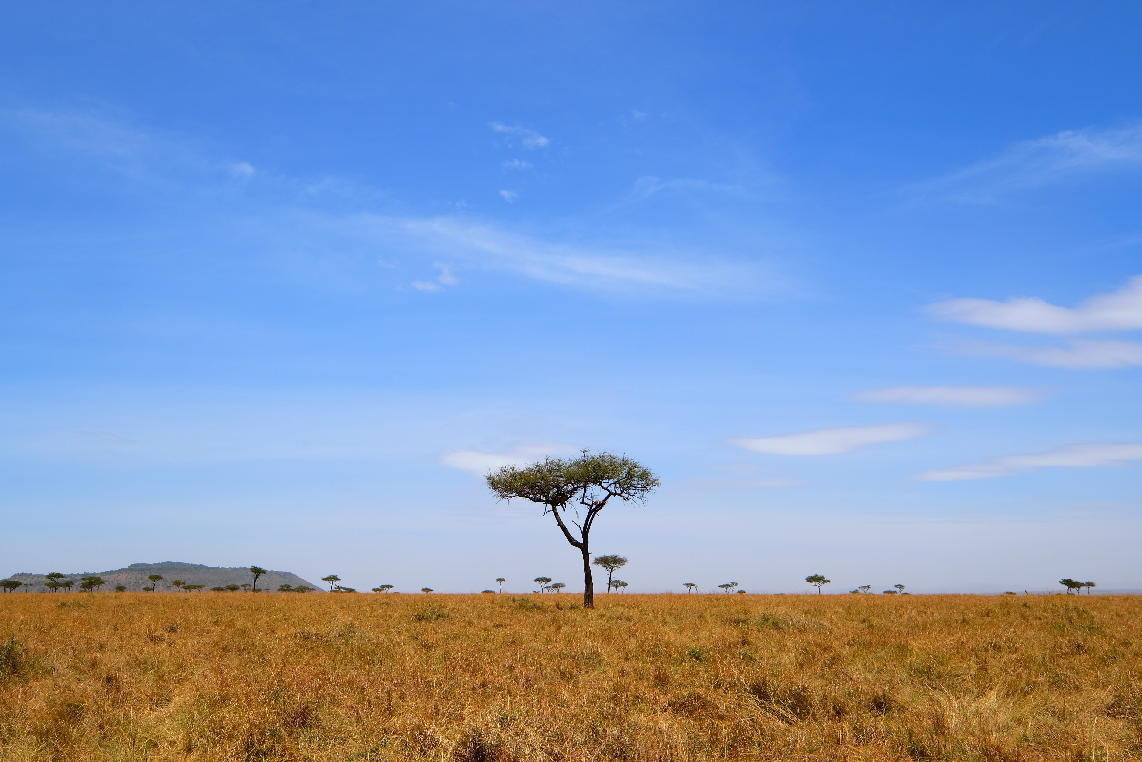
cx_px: 571
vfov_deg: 36.9
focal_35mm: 36
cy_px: 381
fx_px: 1142
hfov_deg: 53.1
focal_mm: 24
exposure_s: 1/450
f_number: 9
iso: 200
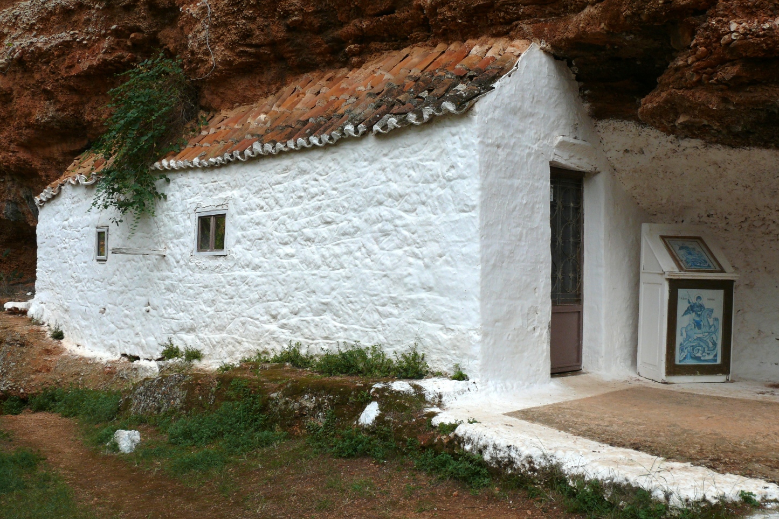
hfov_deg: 51.9
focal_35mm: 37
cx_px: 391
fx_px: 801
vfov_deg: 35.9
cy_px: 241
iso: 100
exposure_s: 1/200
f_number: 4.5
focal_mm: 7.4
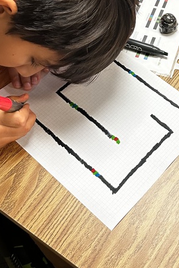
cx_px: 184
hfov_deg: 22.7
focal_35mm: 57
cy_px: 34
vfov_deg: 33.4
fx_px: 425
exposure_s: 1/120
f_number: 1.78
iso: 200
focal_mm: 6.86
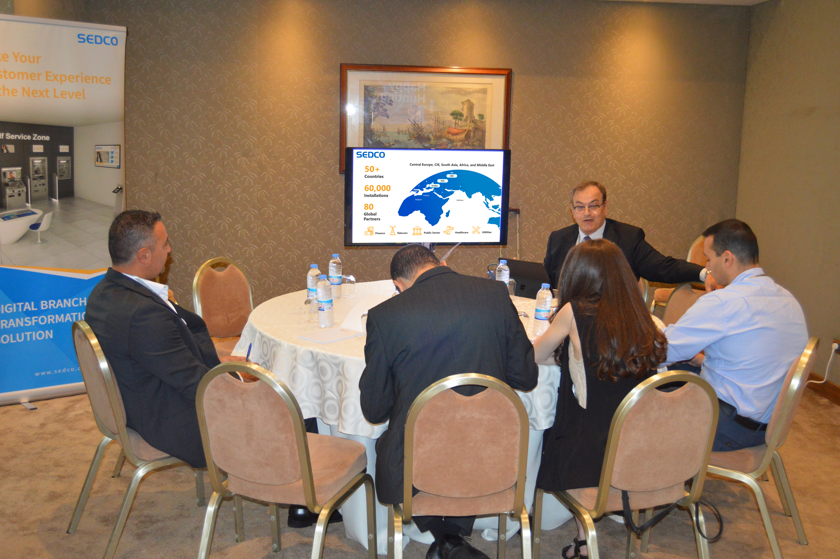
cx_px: 420
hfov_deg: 49.6
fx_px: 909
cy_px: 280
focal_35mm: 39
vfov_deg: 34.1
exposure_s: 1/60
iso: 1800
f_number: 4
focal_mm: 26
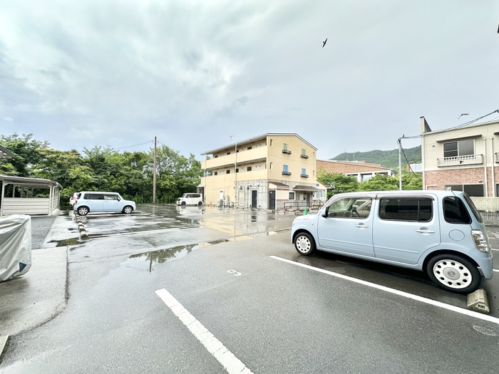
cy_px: 187
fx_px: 202
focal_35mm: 14
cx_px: 250
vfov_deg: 85.7
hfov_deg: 102.1
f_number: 2.2
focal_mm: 2.22
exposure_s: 1/578
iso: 40
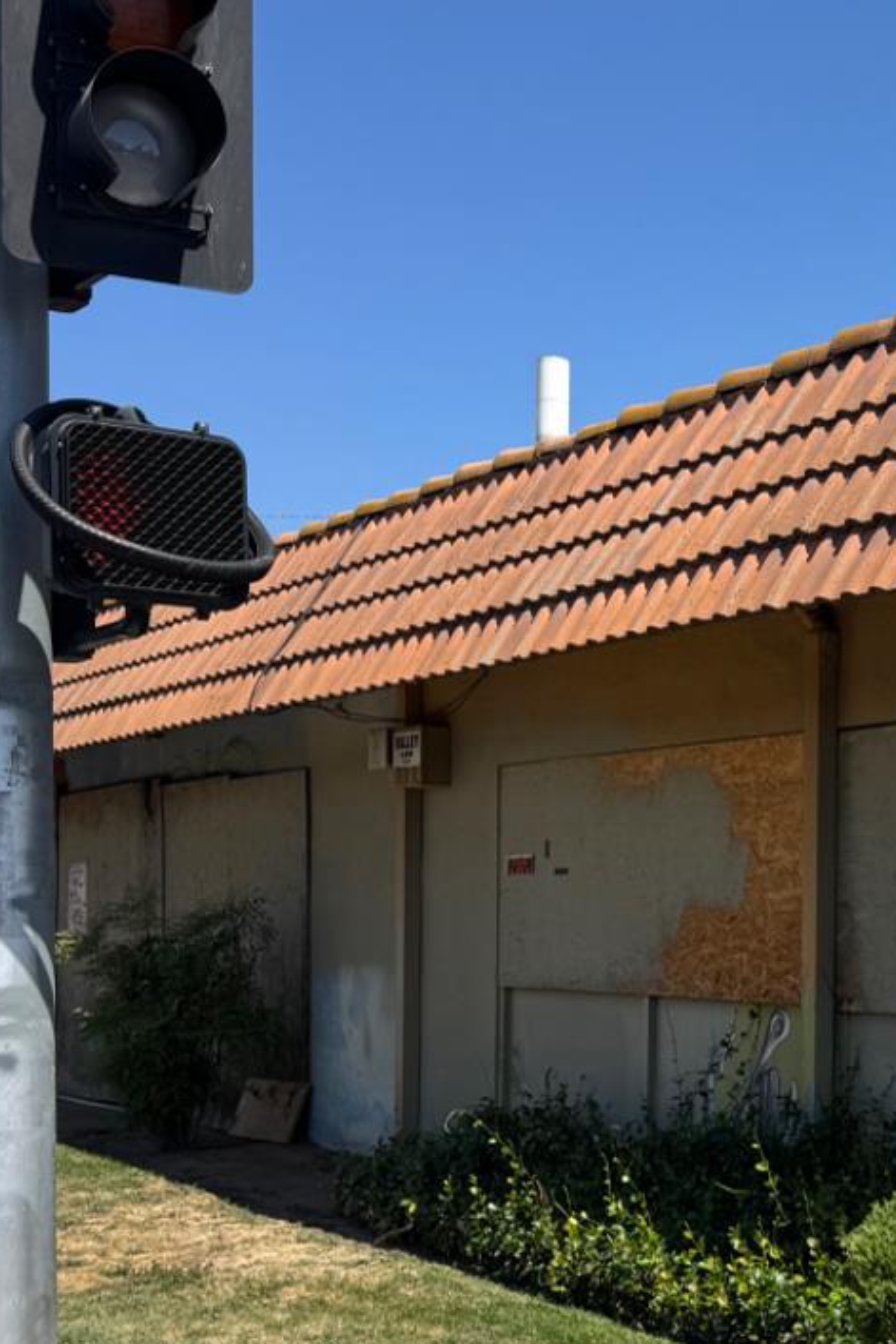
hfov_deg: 24.4
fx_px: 1978
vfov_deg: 37.1
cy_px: 903
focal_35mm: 53
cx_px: 886
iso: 80
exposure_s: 1/3802
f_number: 1.78
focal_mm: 6.76
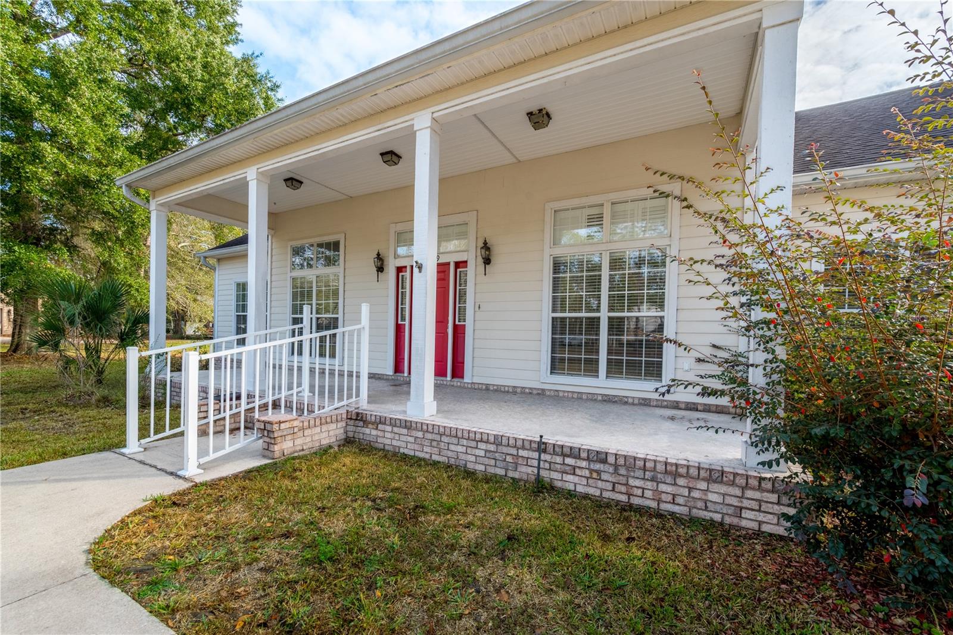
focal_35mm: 14
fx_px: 371
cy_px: 318
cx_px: 476
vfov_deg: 81.2
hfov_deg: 104.2
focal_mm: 14
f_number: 9
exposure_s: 1/1000
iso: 400
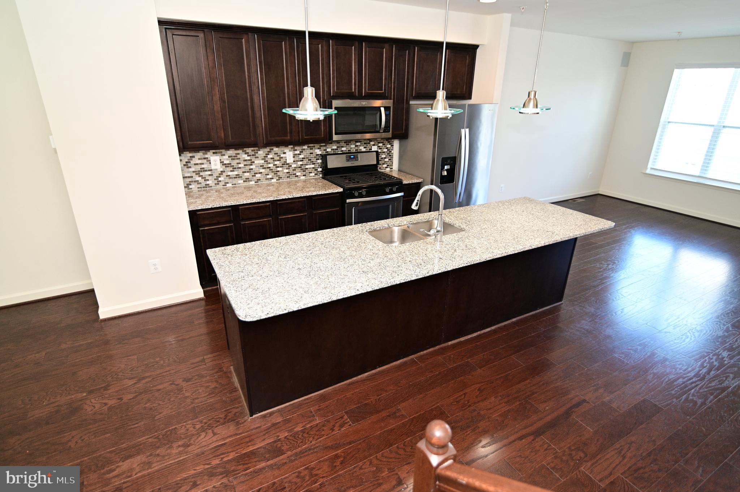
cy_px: 246
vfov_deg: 61.8
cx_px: 370
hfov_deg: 84.0
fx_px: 411
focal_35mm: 20
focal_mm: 20
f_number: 2.8
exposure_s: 1/250
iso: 1000
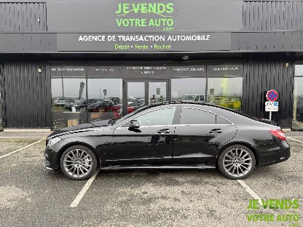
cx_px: 152
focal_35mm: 24
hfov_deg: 71.6
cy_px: 114
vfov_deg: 56.8
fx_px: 210
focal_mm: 6.76
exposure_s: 1/184
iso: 64
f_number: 1.78
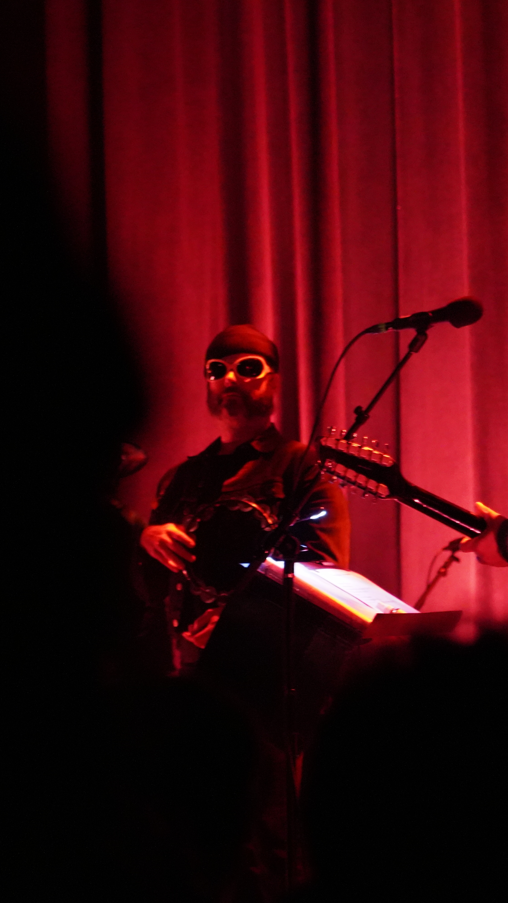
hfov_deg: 7.3
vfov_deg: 13.0
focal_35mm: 166
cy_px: 451
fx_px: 3975
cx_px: 549
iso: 12800
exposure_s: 1/60
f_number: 4
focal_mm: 105
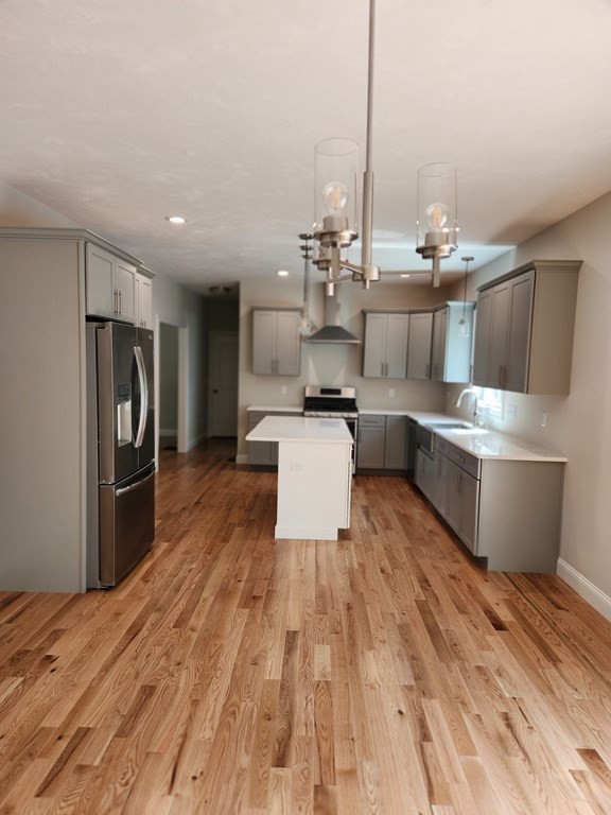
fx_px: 541
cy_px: 408
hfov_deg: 58.9
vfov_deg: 73.9
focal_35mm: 23
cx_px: 306
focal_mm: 5.4
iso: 80
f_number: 1.8
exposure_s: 1/120
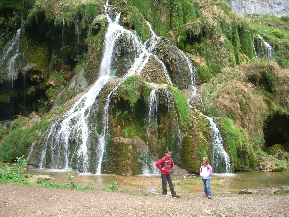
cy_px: 108
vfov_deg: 40.7
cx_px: 144
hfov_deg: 52.6
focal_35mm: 35
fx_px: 292
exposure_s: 1/100
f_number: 2.6
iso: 100
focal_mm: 5.8
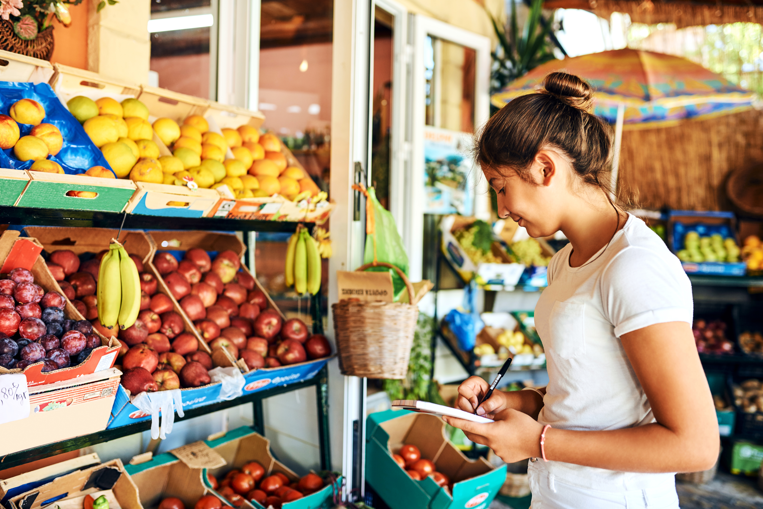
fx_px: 742
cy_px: 254
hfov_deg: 54.4
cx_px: 382
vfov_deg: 37.9
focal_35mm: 35
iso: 500
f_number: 2.2
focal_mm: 35
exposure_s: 1/200
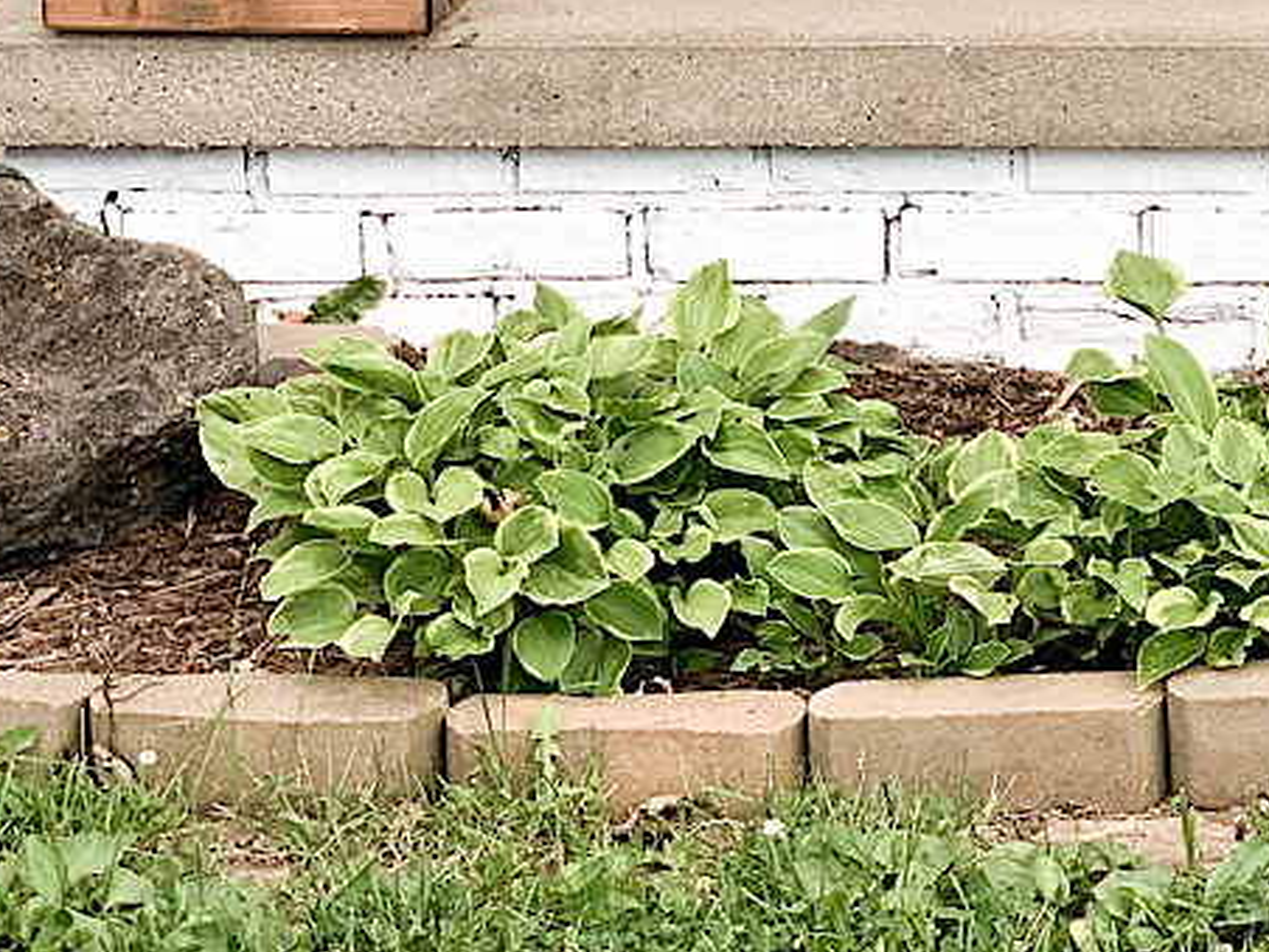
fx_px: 5059
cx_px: 1642
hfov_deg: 13.8
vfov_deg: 10.5
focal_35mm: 138
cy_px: -298
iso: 32
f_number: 2.4
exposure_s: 1/120
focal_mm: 6
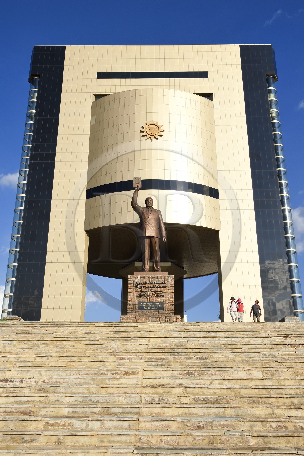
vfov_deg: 55.8
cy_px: 228
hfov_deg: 38.9
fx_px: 431
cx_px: 152
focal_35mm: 34
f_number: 18
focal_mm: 34
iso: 400
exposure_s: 1/320
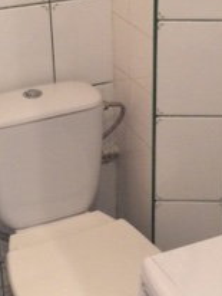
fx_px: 768
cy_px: 158
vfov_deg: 21.7
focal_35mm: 90
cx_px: 136
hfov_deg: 16.4
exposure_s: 1/33
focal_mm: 4.15
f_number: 2.2
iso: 200
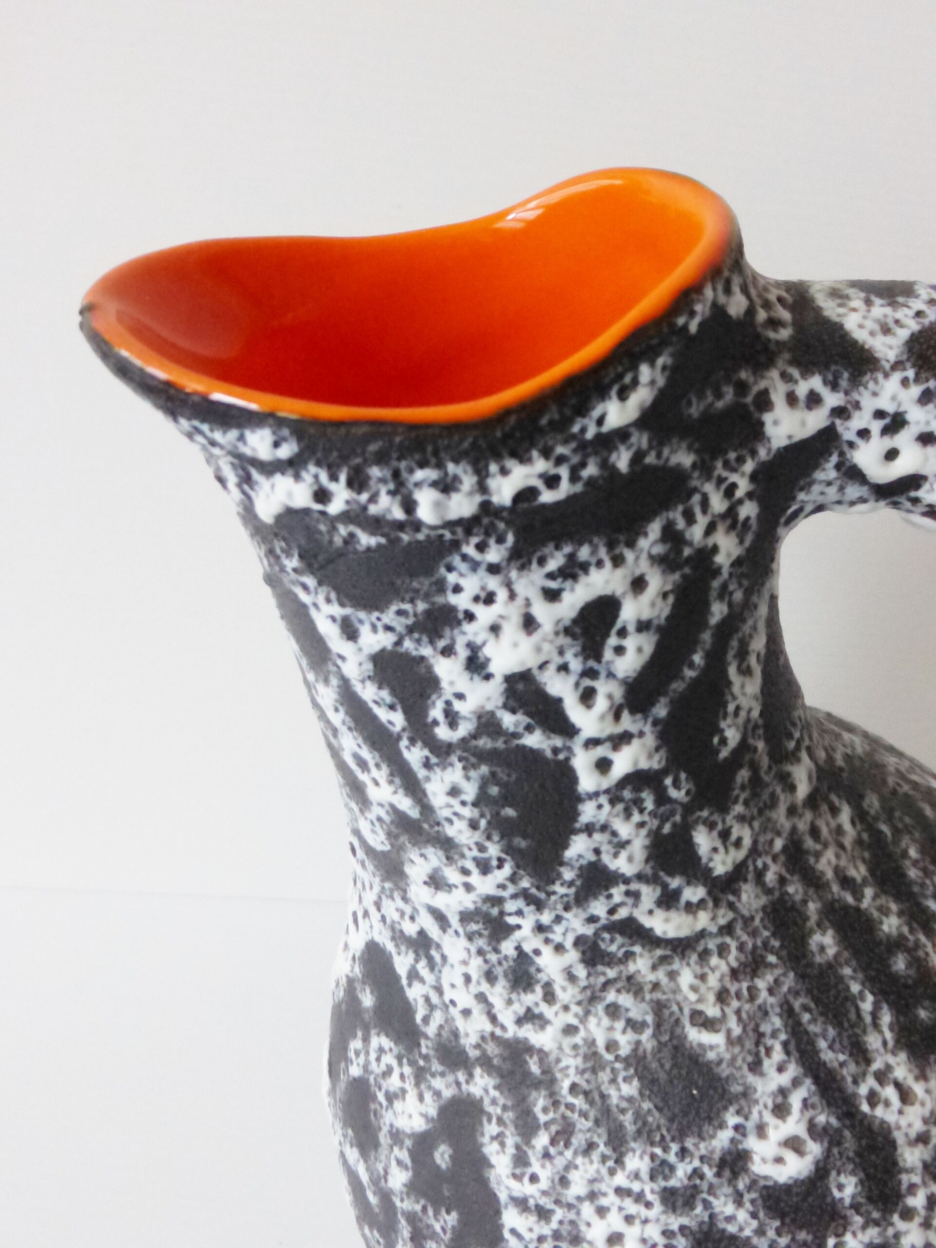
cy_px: 624
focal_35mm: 35
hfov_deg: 40.7
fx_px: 1262
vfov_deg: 52.6
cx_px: 468
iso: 1250
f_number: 3.7
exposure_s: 1/250
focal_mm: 6.1
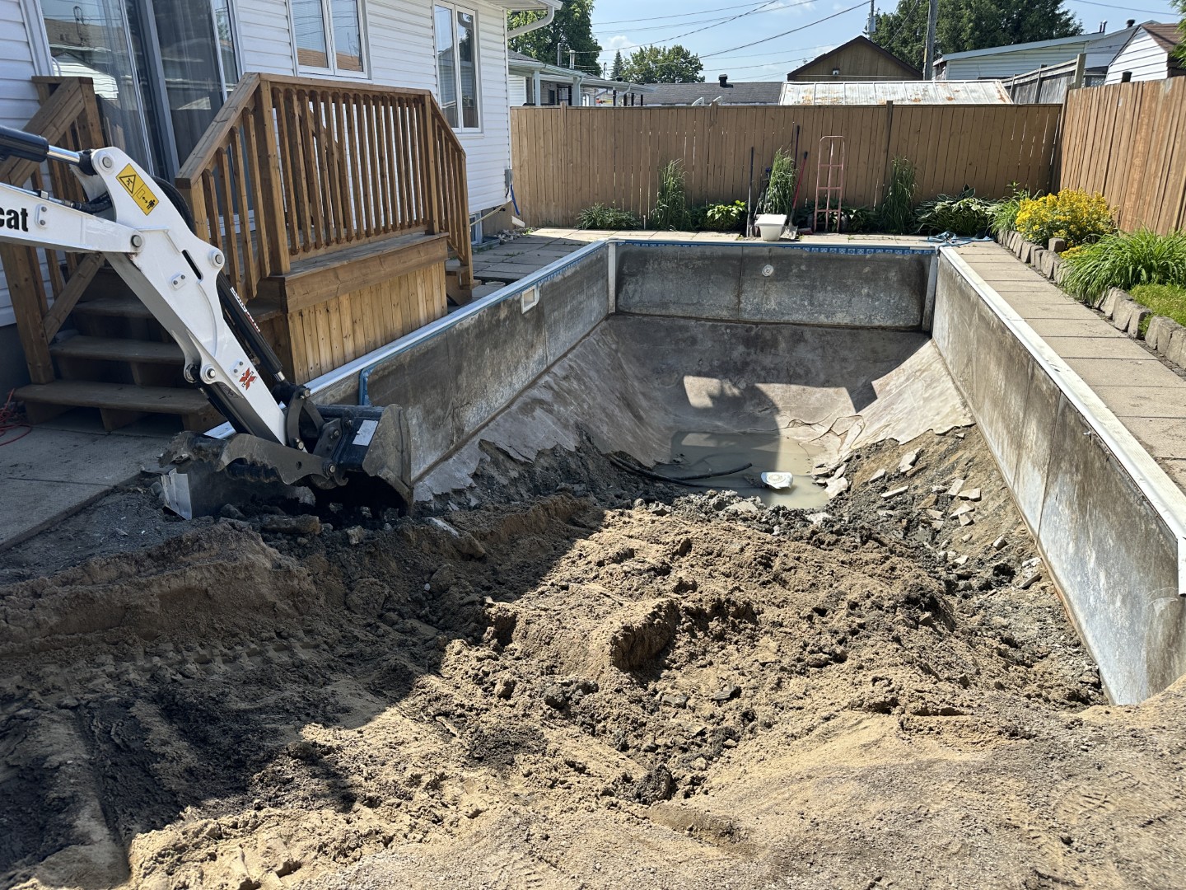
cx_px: 593
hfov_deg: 71.6
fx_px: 822
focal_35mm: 24
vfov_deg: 56.8
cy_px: 445
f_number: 1.78
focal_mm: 6.86
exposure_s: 1/2252
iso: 80
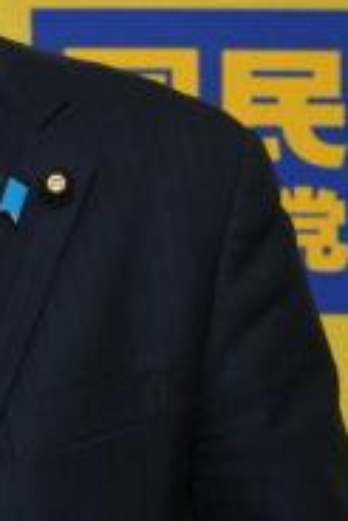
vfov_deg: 2.9
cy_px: 167
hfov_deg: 1.9
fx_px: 10376
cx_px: -170
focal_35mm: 717
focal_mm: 172
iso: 4000
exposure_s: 1/125
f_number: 5.6
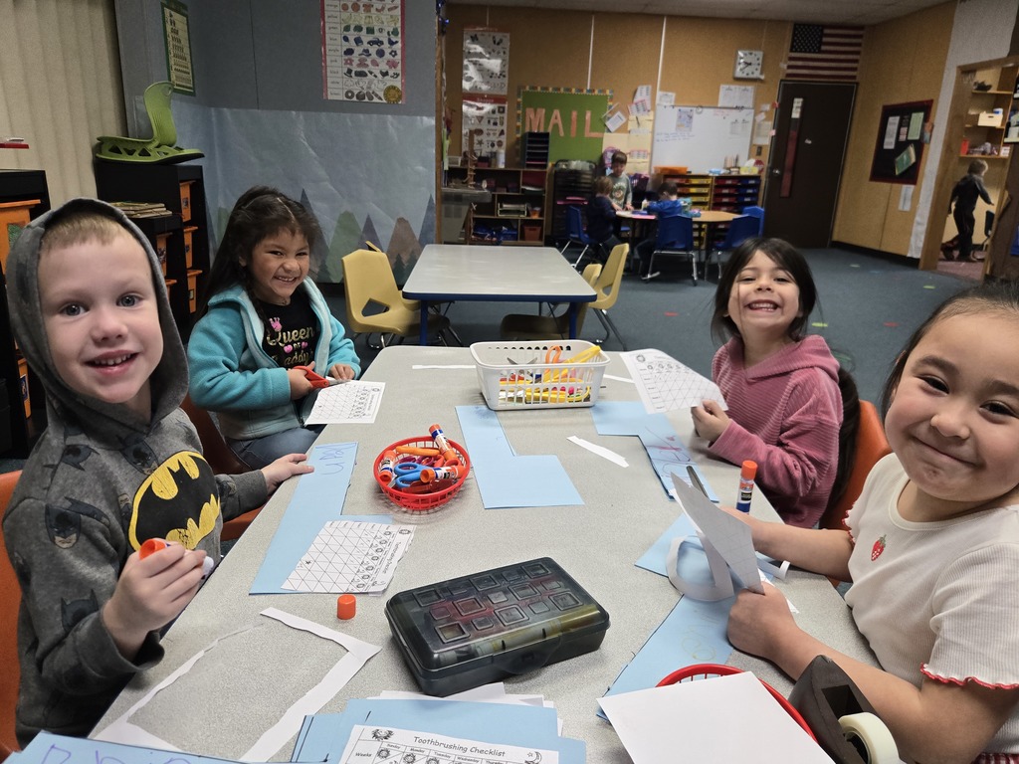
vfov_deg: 58.9
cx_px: 510
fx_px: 677
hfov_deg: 73.9
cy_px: 382
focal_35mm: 23
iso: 250
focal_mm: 5.4
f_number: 1.8
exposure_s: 1/120
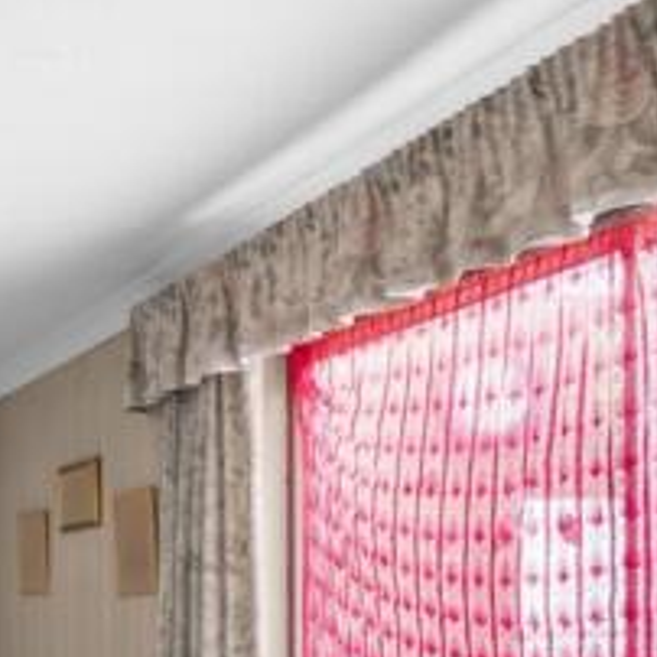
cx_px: -376
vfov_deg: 34.5
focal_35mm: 45
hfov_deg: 25.6
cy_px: 626
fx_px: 974
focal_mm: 16.5
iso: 320
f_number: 8
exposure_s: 1/1.25
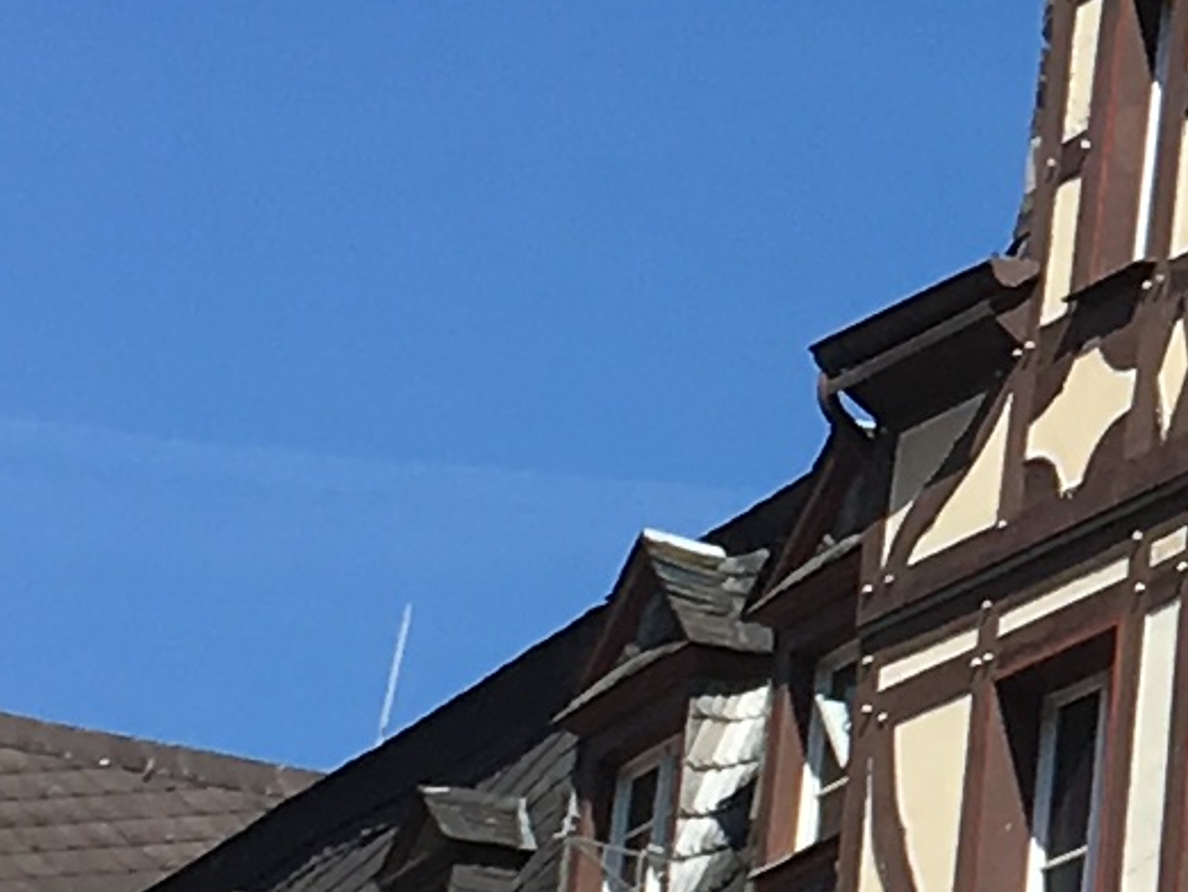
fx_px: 7691
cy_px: 207
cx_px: 1909
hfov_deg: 8.6
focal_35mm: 224
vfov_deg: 6.6
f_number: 2.2
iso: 25
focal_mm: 4.15
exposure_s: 1/1748
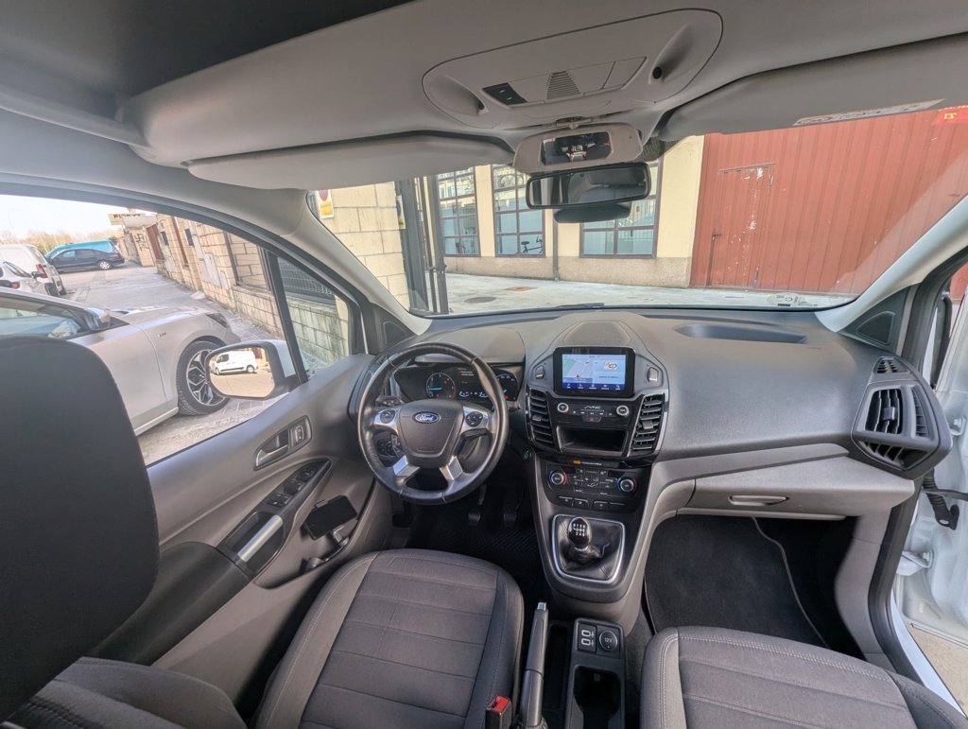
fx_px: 364
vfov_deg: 90.1
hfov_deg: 106.1
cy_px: 364
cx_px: 484
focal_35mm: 13
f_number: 2.2
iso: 44
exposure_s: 1/267
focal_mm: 1.95
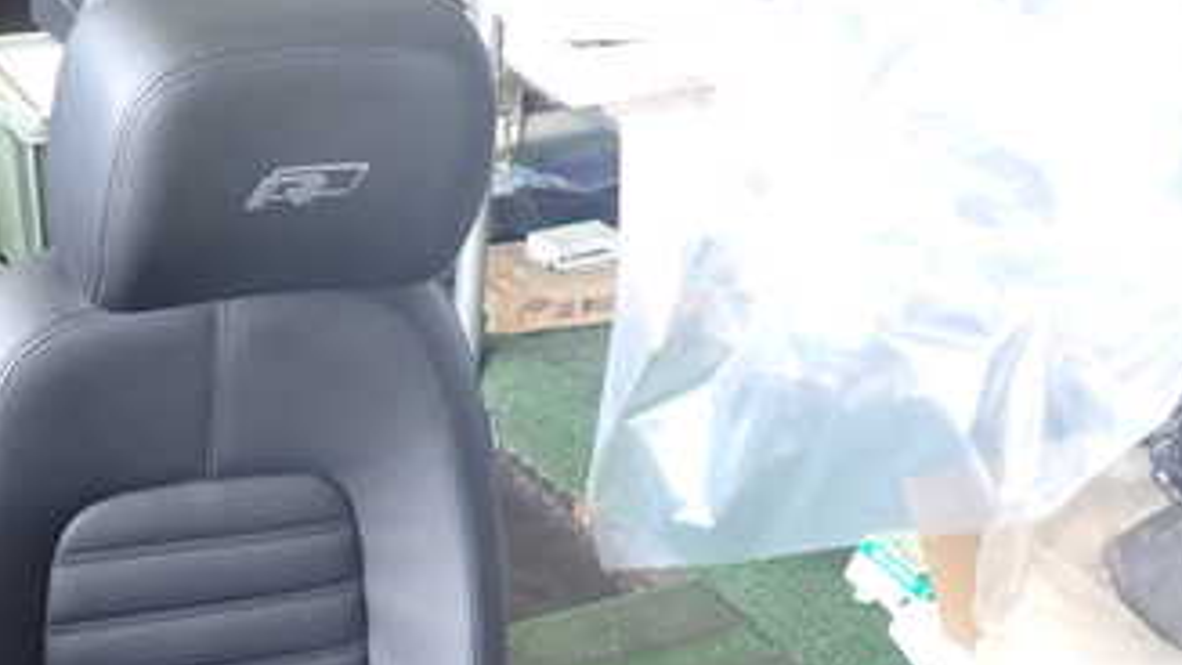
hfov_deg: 40.0
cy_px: 741
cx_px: 267
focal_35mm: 50
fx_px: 1567
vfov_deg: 22.5
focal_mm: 4.5
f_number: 2
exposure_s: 1/50
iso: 200
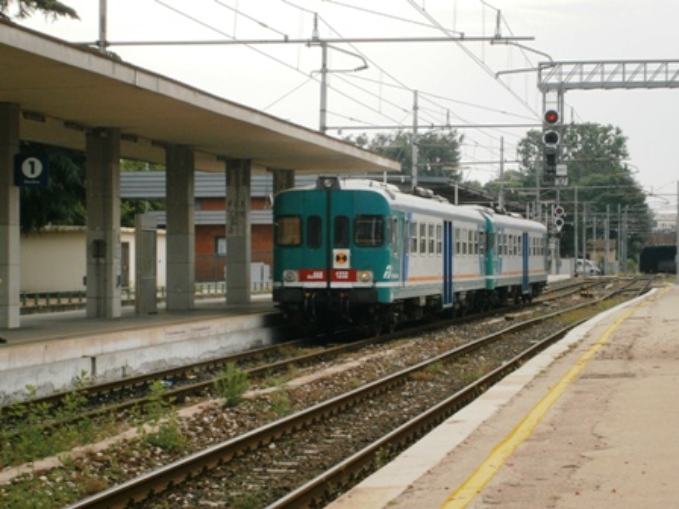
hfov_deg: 19.4
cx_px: 340
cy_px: 254
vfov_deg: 14.6
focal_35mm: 101
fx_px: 1981
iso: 160
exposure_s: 1/500
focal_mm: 17.8
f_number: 5.4
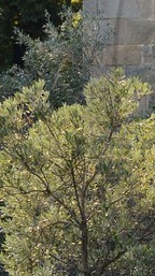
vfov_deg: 2.7
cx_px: 410
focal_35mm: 796
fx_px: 5833
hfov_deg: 1.5
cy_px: 69
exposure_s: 1/250
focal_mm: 122
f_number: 5
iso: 200
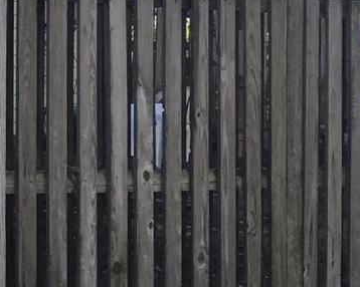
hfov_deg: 13.8
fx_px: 1384
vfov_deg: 11.4
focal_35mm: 130
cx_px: -195
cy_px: -122
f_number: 2.4
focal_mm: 3.3
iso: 25
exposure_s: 1/657
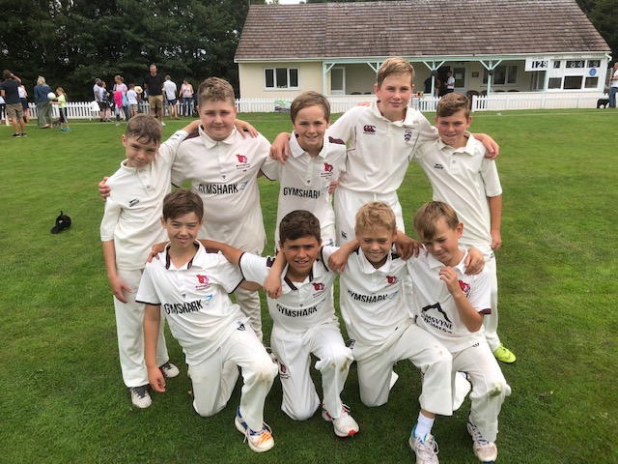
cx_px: 309
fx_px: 500
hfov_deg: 63.4
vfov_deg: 49.7
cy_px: 232
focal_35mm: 28
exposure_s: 1/1412
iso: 20
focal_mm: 3.99
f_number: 1.8
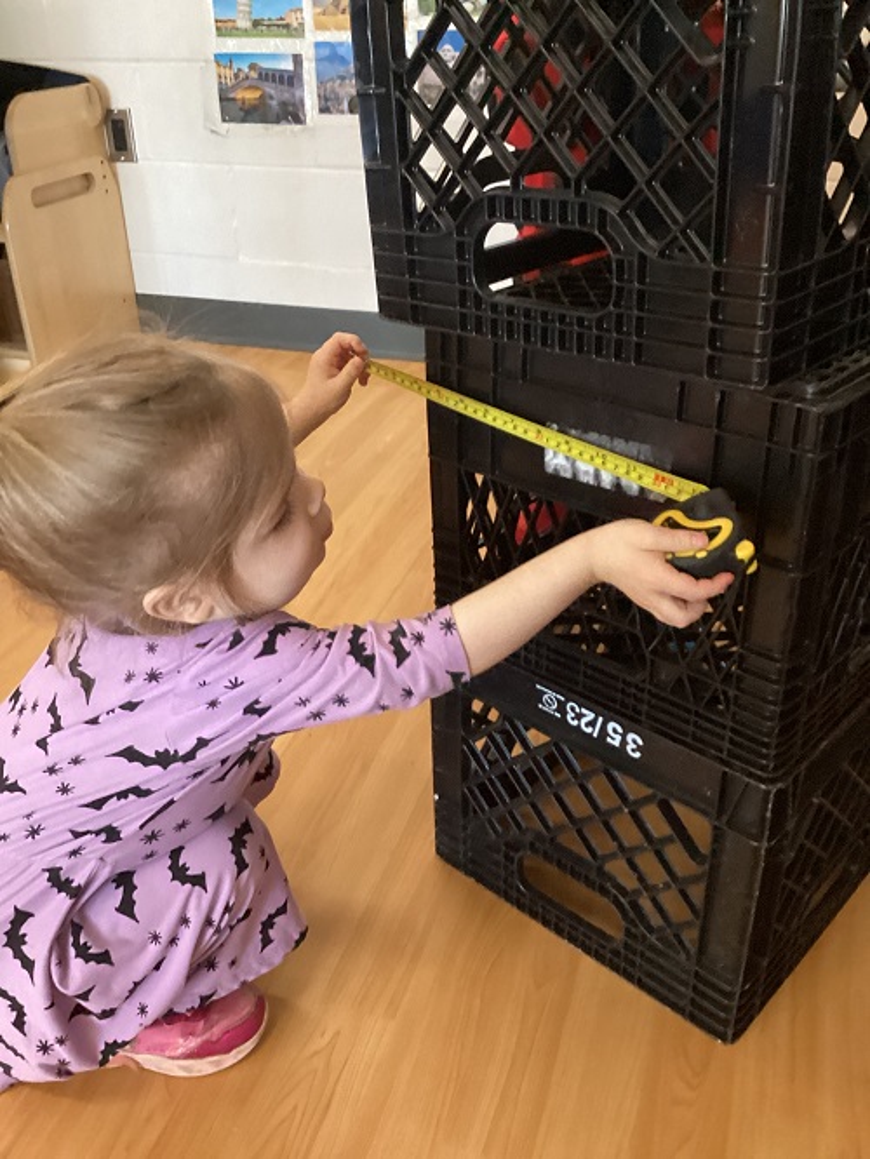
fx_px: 1038
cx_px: 435
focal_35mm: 31
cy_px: 580
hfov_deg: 45.5
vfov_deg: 58.3
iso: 400
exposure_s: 1/50
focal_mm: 3.3
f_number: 2.4
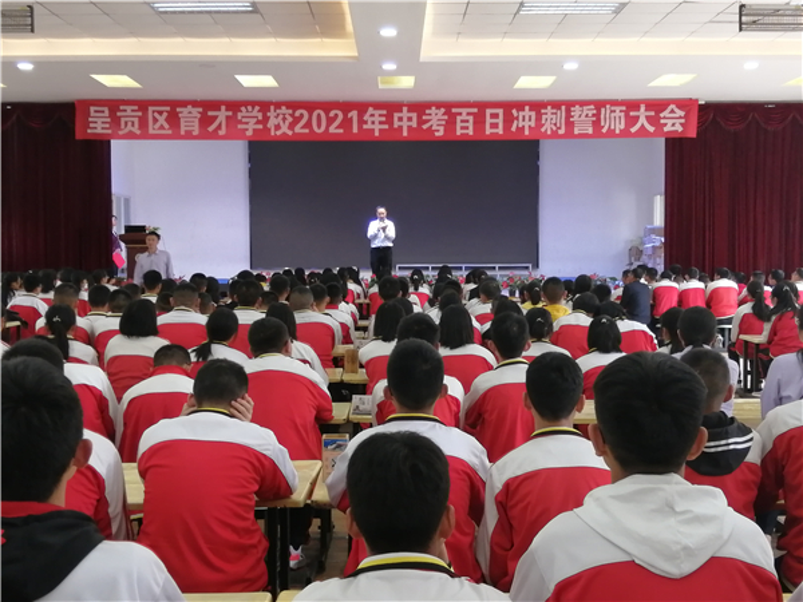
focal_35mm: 29
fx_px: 673
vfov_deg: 48.2
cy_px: 301
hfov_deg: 61.7
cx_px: 402
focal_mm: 4.15
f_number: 2.2
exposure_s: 1/33
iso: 100
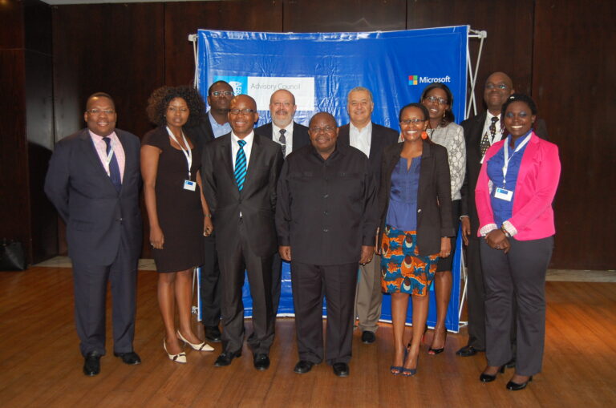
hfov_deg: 53.2
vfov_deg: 36.7
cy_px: 204
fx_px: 615
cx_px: 308
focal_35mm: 36
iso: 640
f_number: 4
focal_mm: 24
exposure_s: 1/60
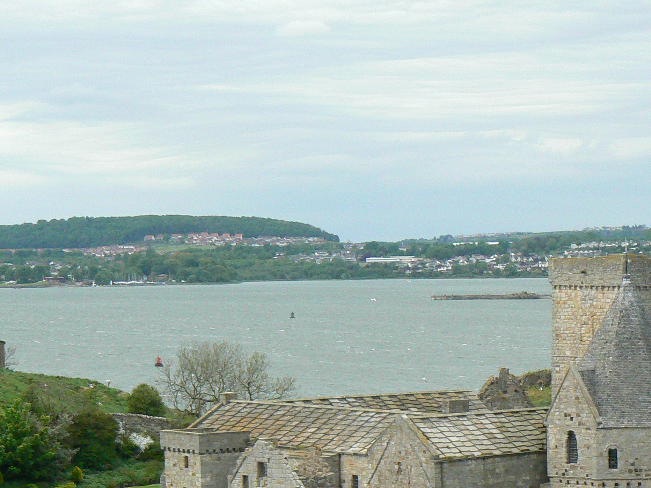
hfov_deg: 14.1
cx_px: 531
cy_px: 462
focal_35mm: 139
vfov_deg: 10.6
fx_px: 2614
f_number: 5.6
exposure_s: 1/500
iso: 200
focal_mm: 12.2
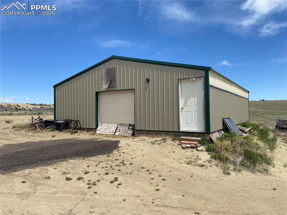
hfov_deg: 67.3
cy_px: 108
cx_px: 144
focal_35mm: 26
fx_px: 215
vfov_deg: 53.0
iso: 32
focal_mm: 4.25
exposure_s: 1/3610
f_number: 1.8
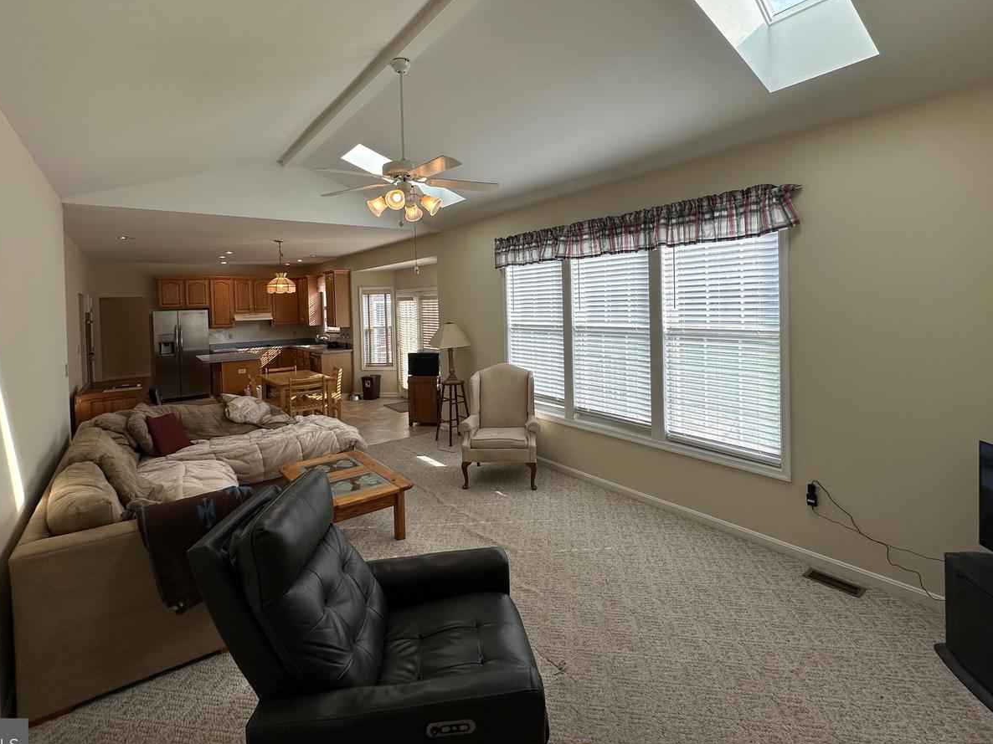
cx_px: 484
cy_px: 315
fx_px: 488
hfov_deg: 91.0
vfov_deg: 74.2
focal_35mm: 17
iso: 40
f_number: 2.2
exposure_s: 1/287
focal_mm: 2.22
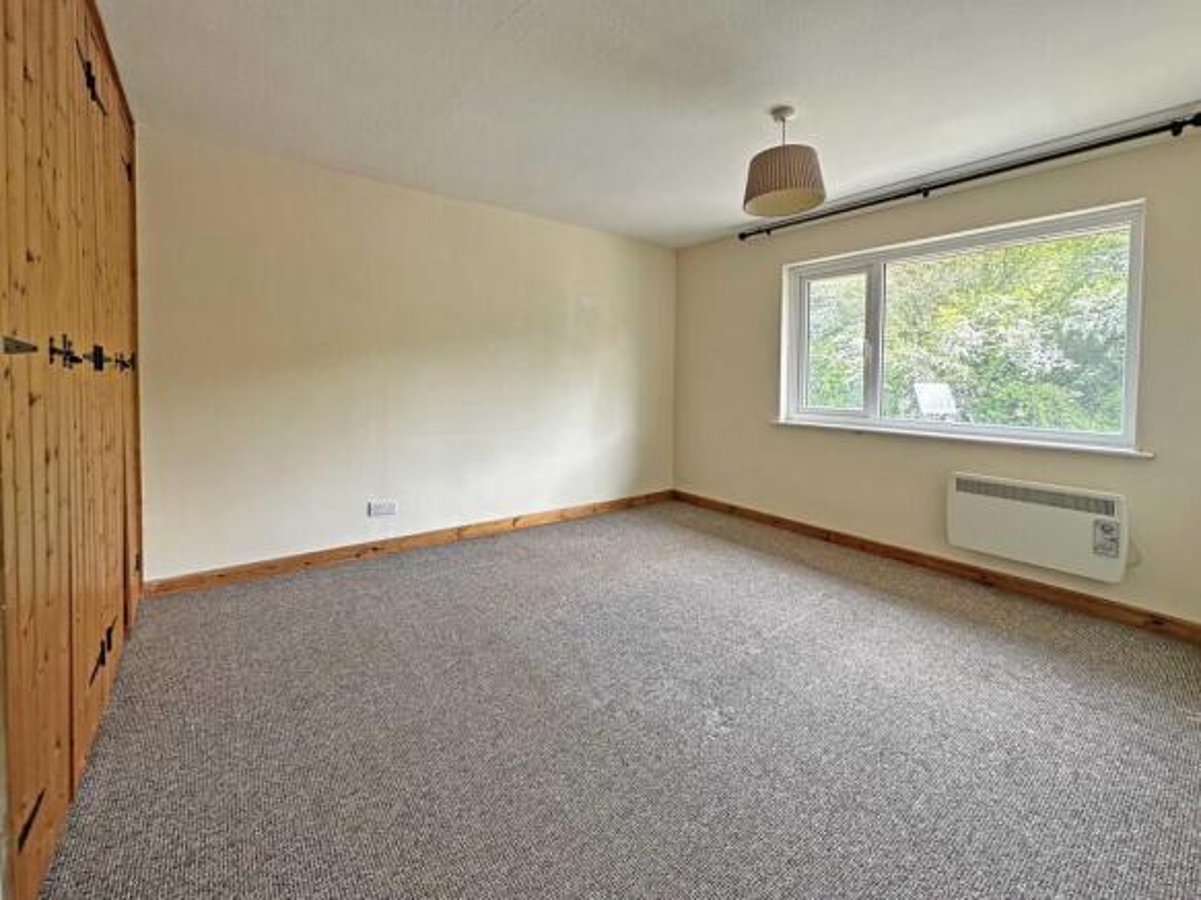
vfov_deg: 85.7
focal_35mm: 14
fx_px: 486
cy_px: 450
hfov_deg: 102.1
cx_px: 600
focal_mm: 2.22
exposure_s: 1/99
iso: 80
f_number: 2.2
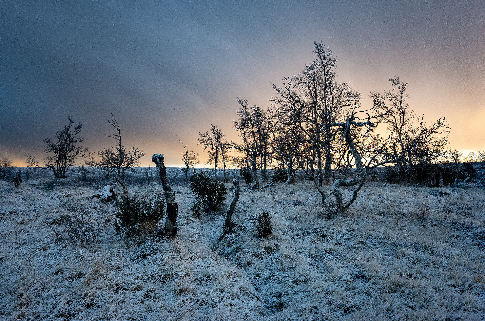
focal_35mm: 28
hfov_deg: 65.6
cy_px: 160
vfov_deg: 46.2
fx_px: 376
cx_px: 242
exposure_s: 1/90
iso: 400
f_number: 8
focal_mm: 18.3
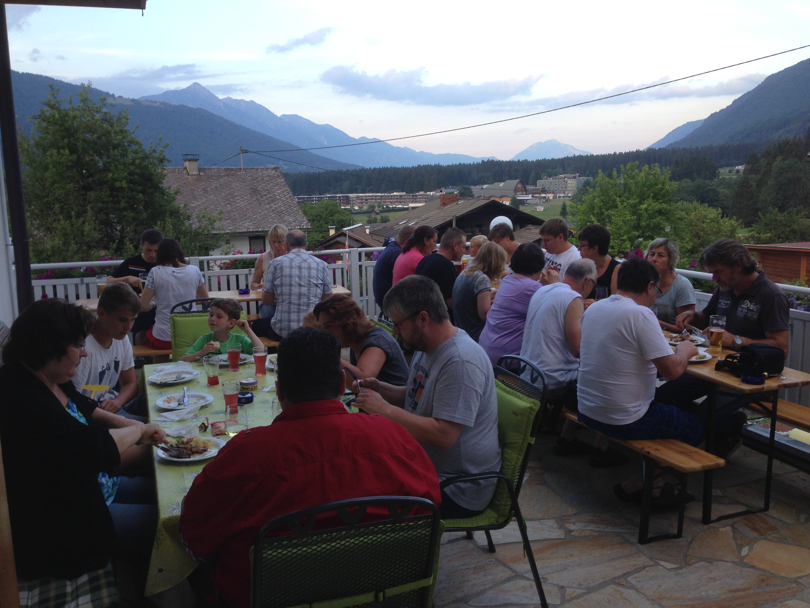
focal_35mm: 33
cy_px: 304
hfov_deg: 55.4
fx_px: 772
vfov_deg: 42.9
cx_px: 405
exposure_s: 1/120
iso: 50
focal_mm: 4.12
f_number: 2.4
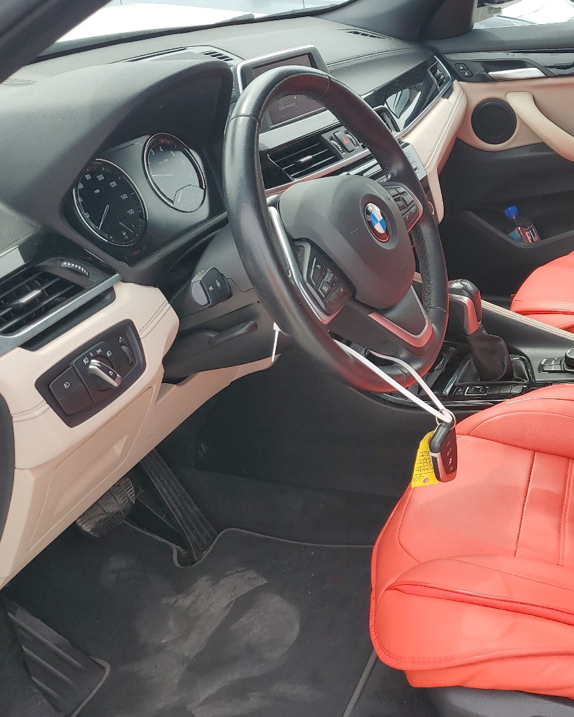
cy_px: 392
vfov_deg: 47.9
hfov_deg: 37.6
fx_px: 807
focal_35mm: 38
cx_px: 469
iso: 50
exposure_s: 1/588
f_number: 1.5
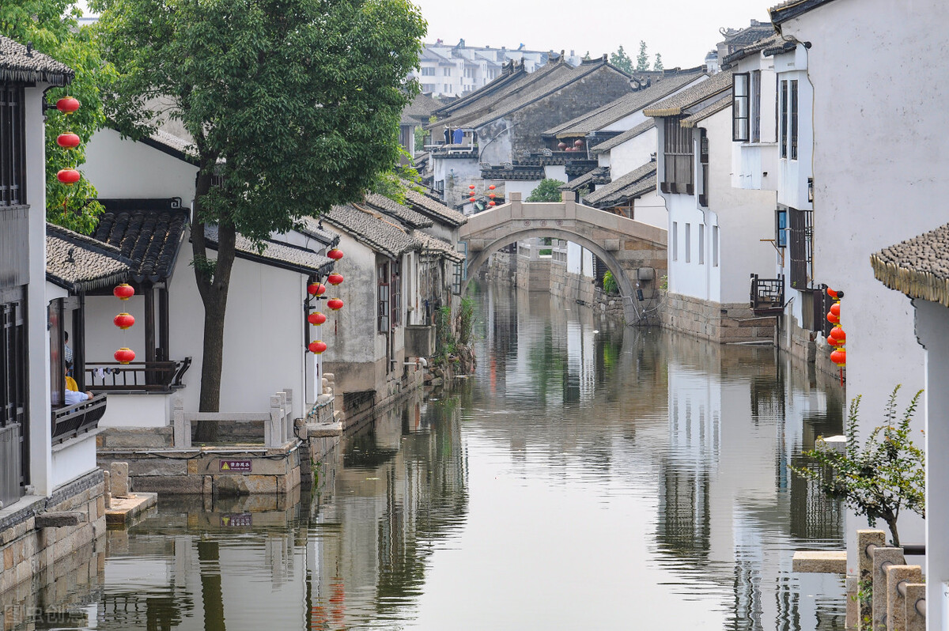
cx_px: 474
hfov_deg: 11.0
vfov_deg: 7.3
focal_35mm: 188
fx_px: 4939
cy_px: 316
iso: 200
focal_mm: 125
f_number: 9
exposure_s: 1/250
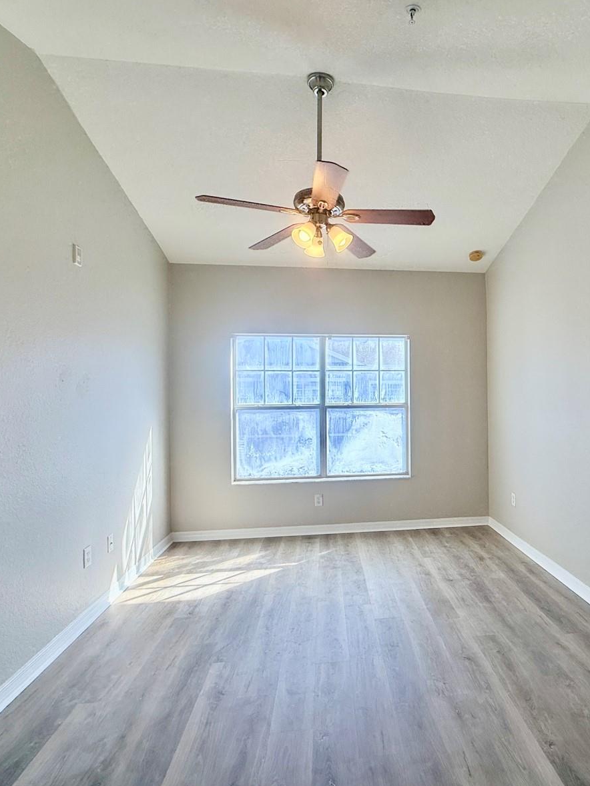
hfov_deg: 67.0
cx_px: 388
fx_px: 432
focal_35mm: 19
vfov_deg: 84.7
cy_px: 394
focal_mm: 2.22
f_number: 2.2
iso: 40
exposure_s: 1/178
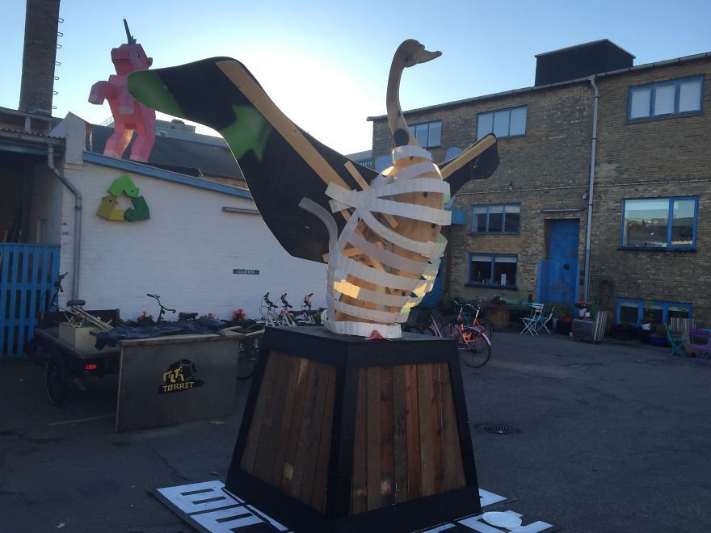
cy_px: 266
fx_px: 596
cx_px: 356
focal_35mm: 29
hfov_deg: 61.7
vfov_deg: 48.2
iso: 32
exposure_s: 1/694
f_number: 2.2
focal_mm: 4.15
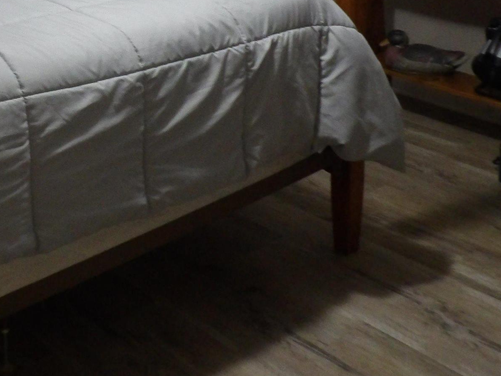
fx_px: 897
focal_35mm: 62
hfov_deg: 29.9
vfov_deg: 22.4
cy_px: -33
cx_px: 50
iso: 414
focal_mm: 4.3
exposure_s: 1/17
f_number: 3.2
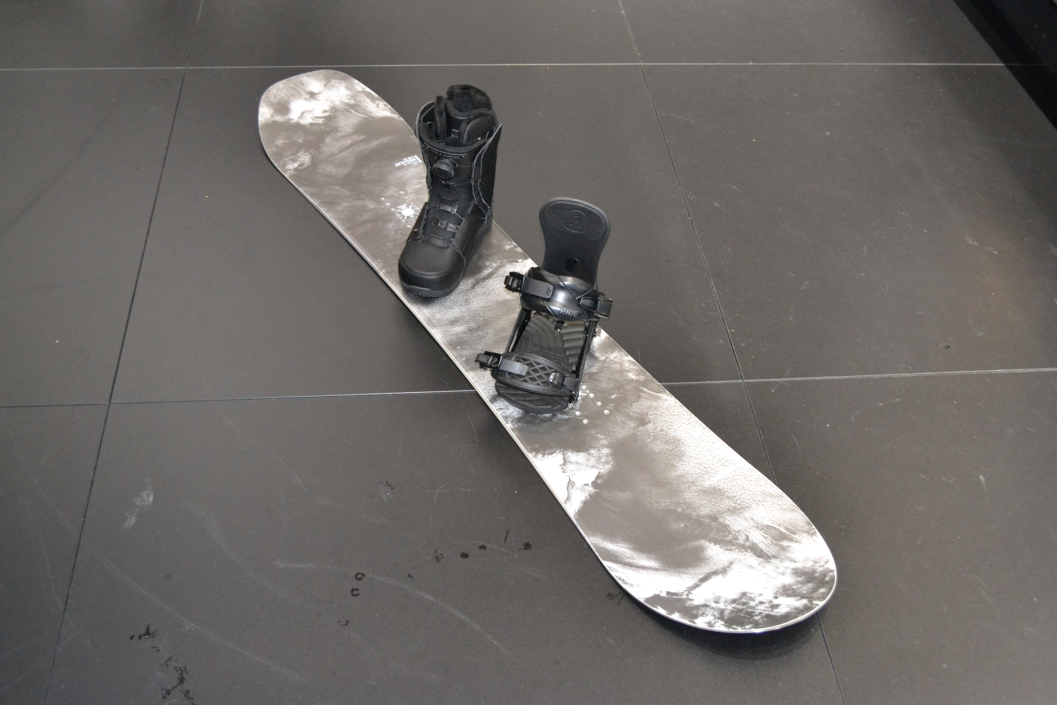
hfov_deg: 49.6
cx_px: 528
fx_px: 1145
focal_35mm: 39
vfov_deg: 34.2
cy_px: 352
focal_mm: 26
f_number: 4.2
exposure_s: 1/60
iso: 2200
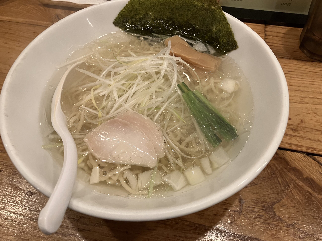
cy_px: 120
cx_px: 161
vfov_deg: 49.7
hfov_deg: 63.4
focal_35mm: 28
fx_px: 260
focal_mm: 3.99
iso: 160
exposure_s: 1/60
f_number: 1.8
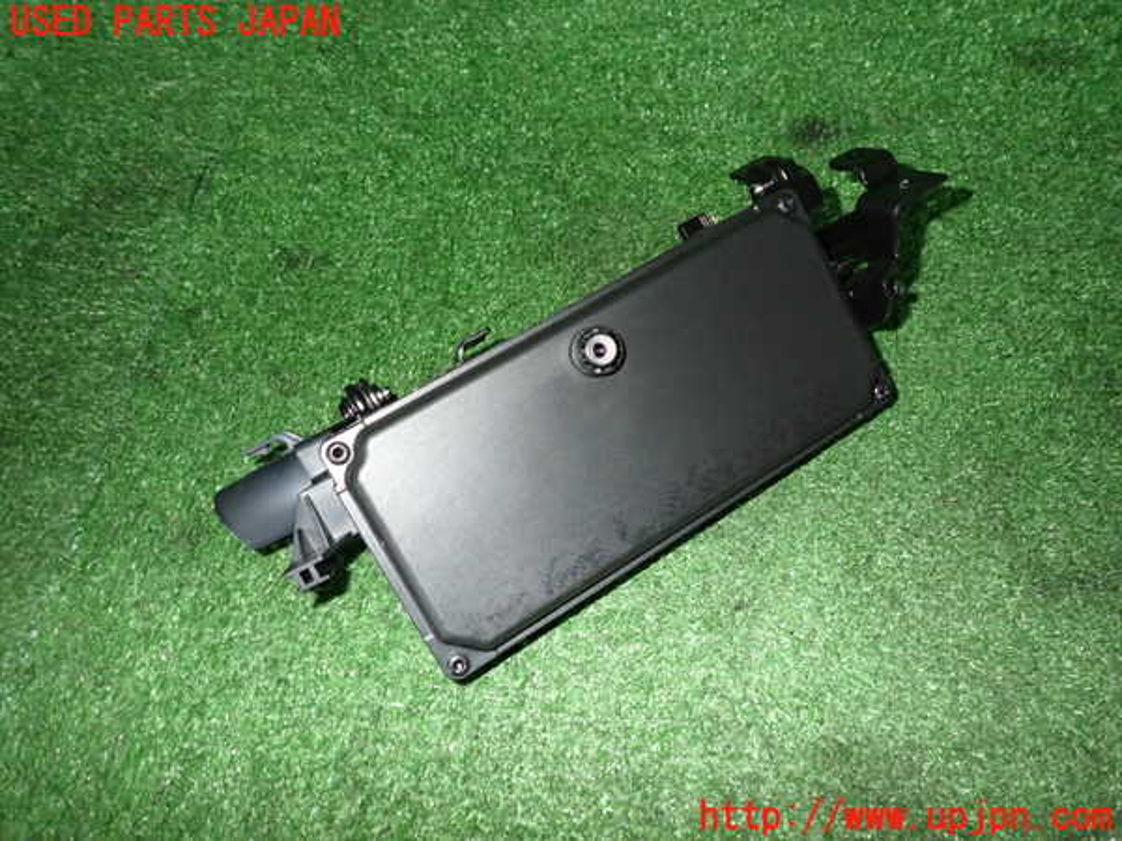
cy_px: 420
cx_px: 561
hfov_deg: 69.4
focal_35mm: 25
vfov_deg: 54.9
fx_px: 810
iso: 800
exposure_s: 1/30
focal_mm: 4.5
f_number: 5.6
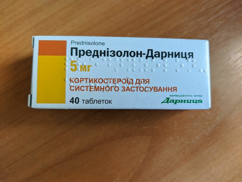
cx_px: 121
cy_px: 91
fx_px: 182
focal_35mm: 26
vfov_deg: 53.1
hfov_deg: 67.3
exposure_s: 1/100
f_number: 1.75
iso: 184
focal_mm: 4.75
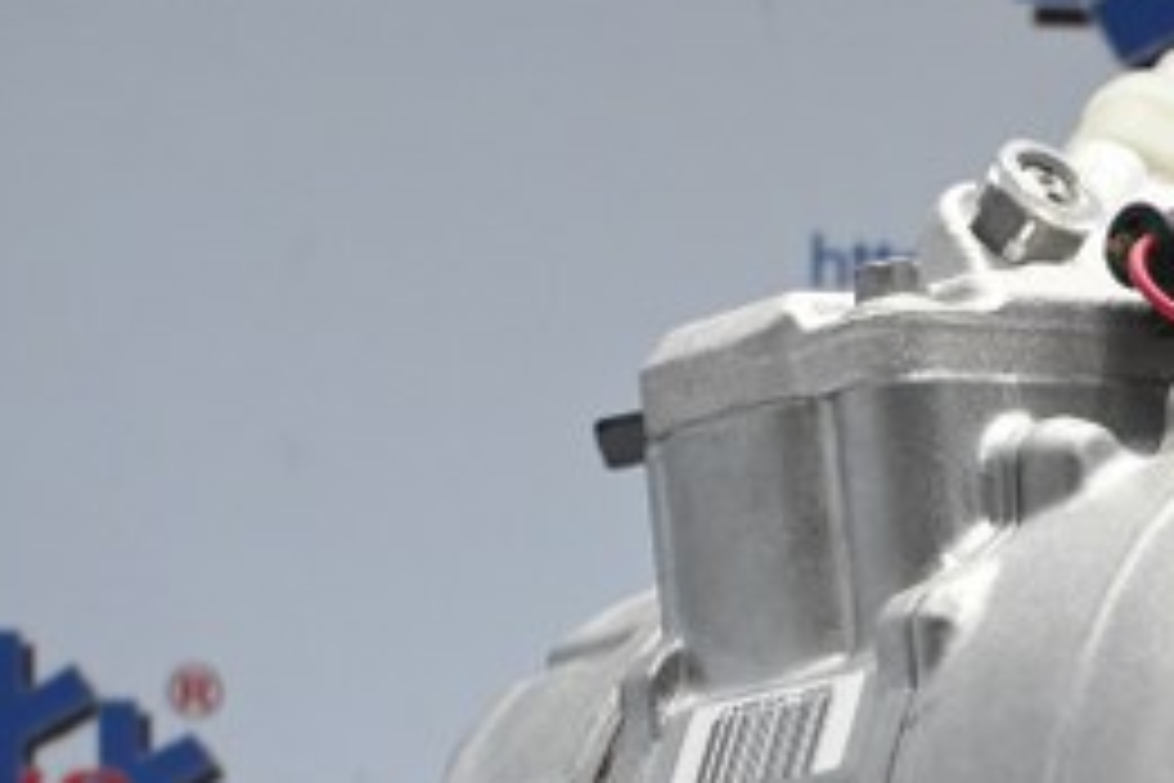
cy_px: 873
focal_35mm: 124
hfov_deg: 16.0
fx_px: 4043
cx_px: 1304
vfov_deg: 10.9
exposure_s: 1/125
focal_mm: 36
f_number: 5.3
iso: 2200
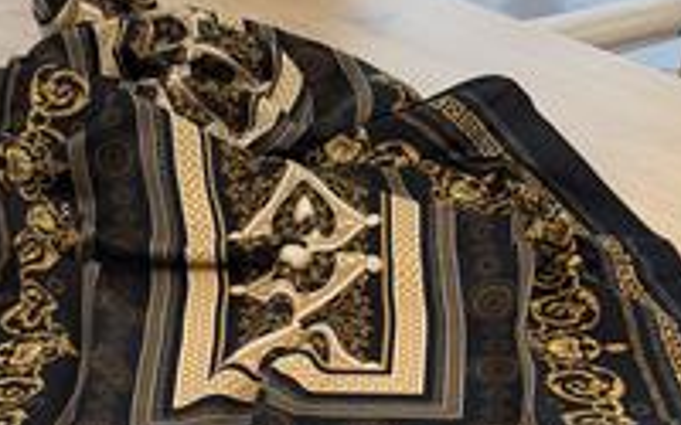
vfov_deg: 12.4
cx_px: 276
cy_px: 117
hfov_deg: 19.8
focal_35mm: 105
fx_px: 1949
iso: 64
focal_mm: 6.76
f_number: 1.78
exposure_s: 1/236
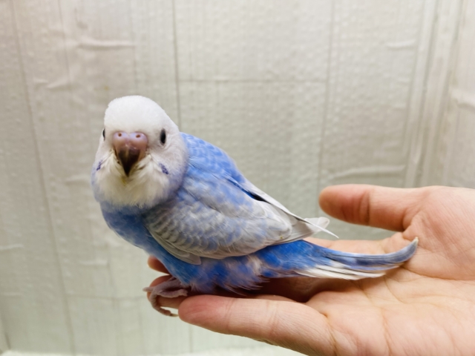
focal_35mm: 25
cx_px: 238
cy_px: 178
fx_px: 343
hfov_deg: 69.4
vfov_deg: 54.9
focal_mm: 4.25
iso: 80
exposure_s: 1/100
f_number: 1.8
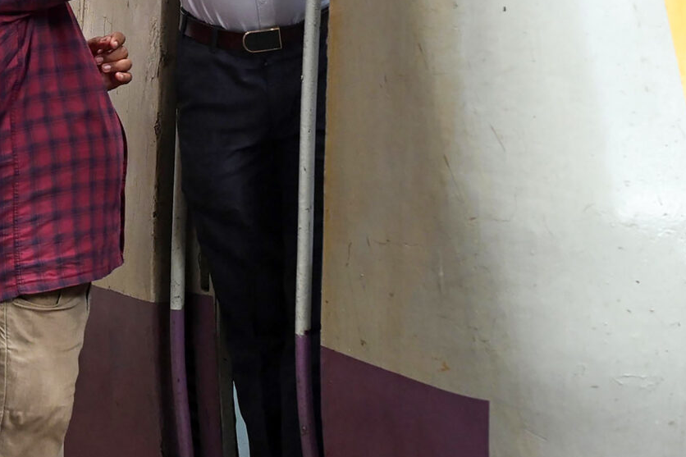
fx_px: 2743
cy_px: -12
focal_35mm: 144
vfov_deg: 9.5
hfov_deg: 14.0
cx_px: 5
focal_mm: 47
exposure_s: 1/125
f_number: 4
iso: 1250
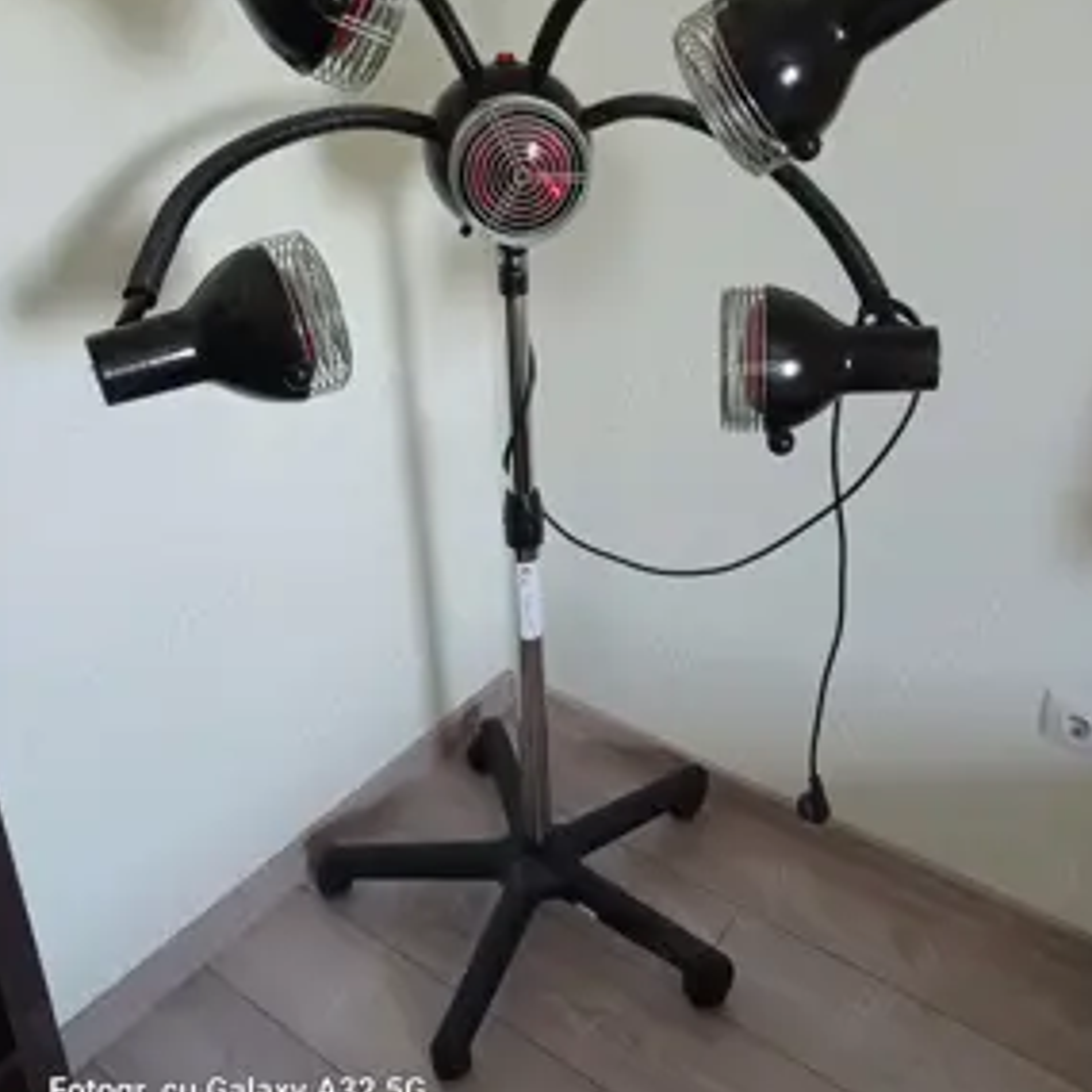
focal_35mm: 31
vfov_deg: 52.1
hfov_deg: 52.5
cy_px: 421
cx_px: 552
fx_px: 1106
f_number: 1.8
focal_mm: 4.6
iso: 400
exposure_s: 1/25
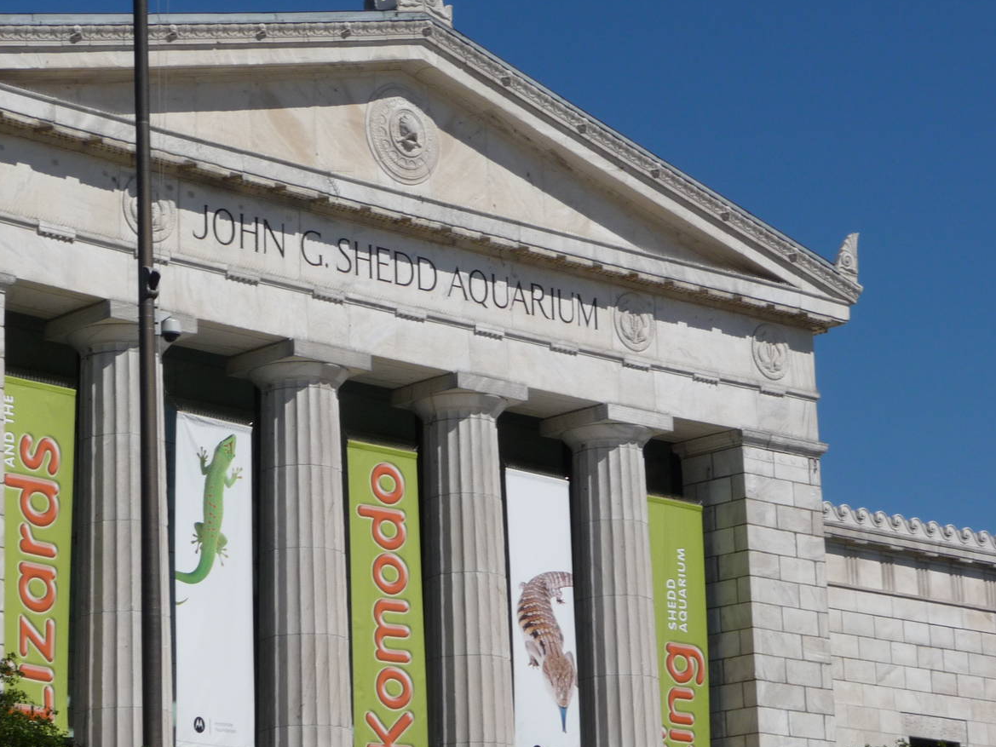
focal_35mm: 115
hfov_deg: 17.1
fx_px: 3309
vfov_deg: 12.9
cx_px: 388
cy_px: 451
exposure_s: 1/250
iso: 100
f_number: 11
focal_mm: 14.2
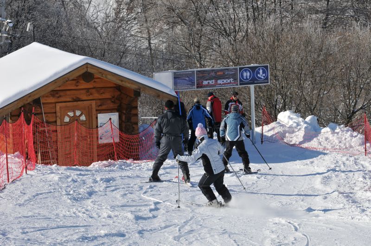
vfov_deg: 9.3
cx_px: 186
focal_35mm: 147
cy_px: 123
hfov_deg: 14.0
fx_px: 1513
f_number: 11
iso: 200
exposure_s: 1/500
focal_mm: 98
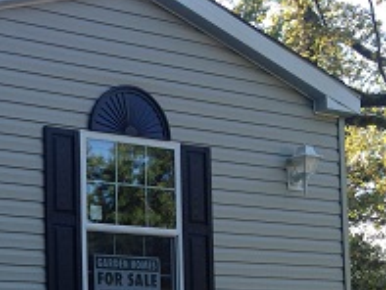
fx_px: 971
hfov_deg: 21.1
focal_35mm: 87
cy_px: 312
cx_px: -69
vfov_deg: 16.5
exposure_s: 1/224
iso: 50
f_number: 2.4
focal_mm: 4.28
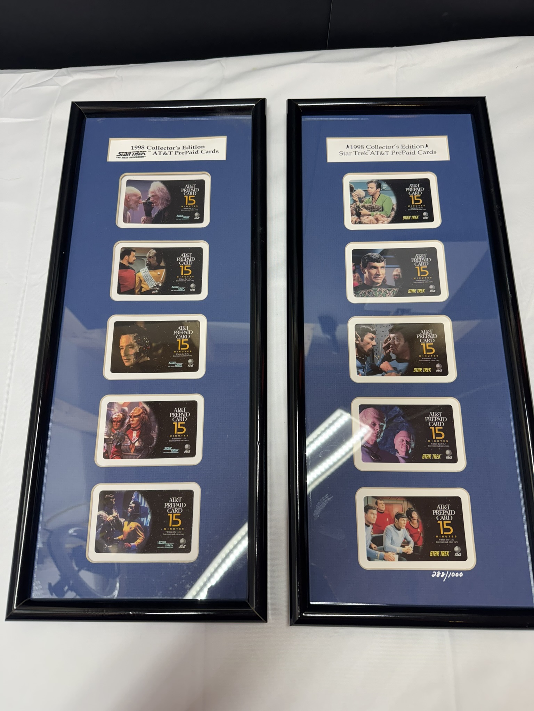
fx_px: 494
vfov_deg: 71.6
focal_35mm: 24
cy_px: 356
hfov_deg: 56.8
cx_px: 267
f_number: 1.78
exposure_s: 1/120
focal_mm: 6.76
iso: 125
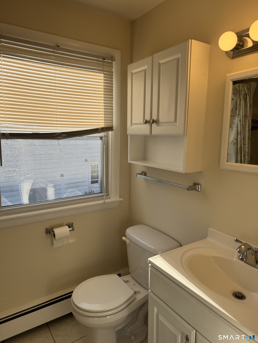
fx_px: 239
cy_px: 172
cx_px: 129
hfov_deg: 56.8
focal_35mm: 24
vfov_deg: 71.6
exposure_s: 1/1261
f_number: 1.78
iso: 80
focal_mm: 6.76
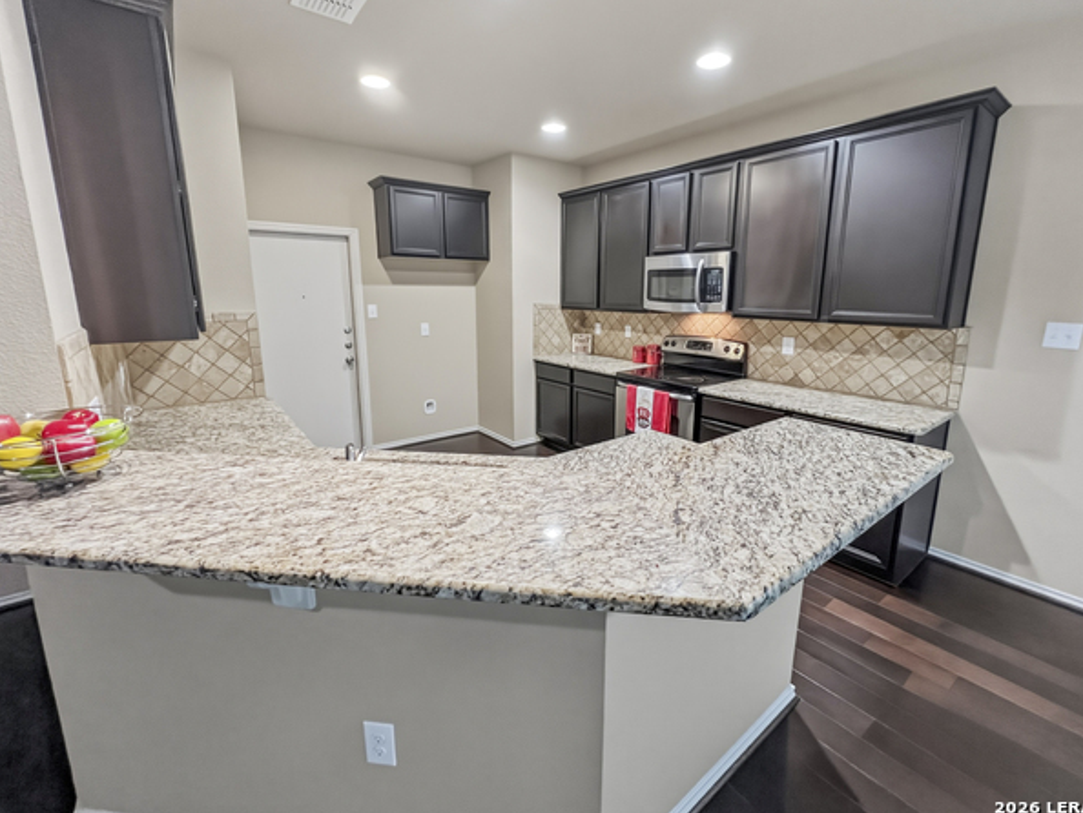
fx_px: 438
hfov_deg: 102.0
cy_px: 381
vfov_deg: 85.6
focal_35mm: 14
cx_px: 556
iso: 320
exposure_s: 1/60
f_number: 1.8
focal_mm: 1.6
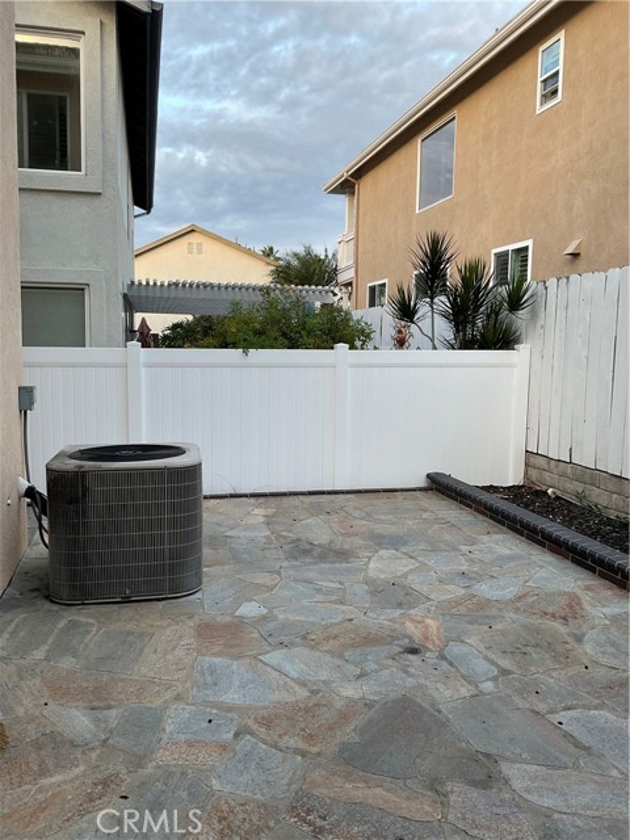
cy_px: 420
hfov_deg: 48.2
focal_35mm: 29
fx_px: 704
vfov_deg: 61.7
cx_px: 315
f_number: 1.8
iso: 32
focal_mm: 3
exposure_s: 1/120
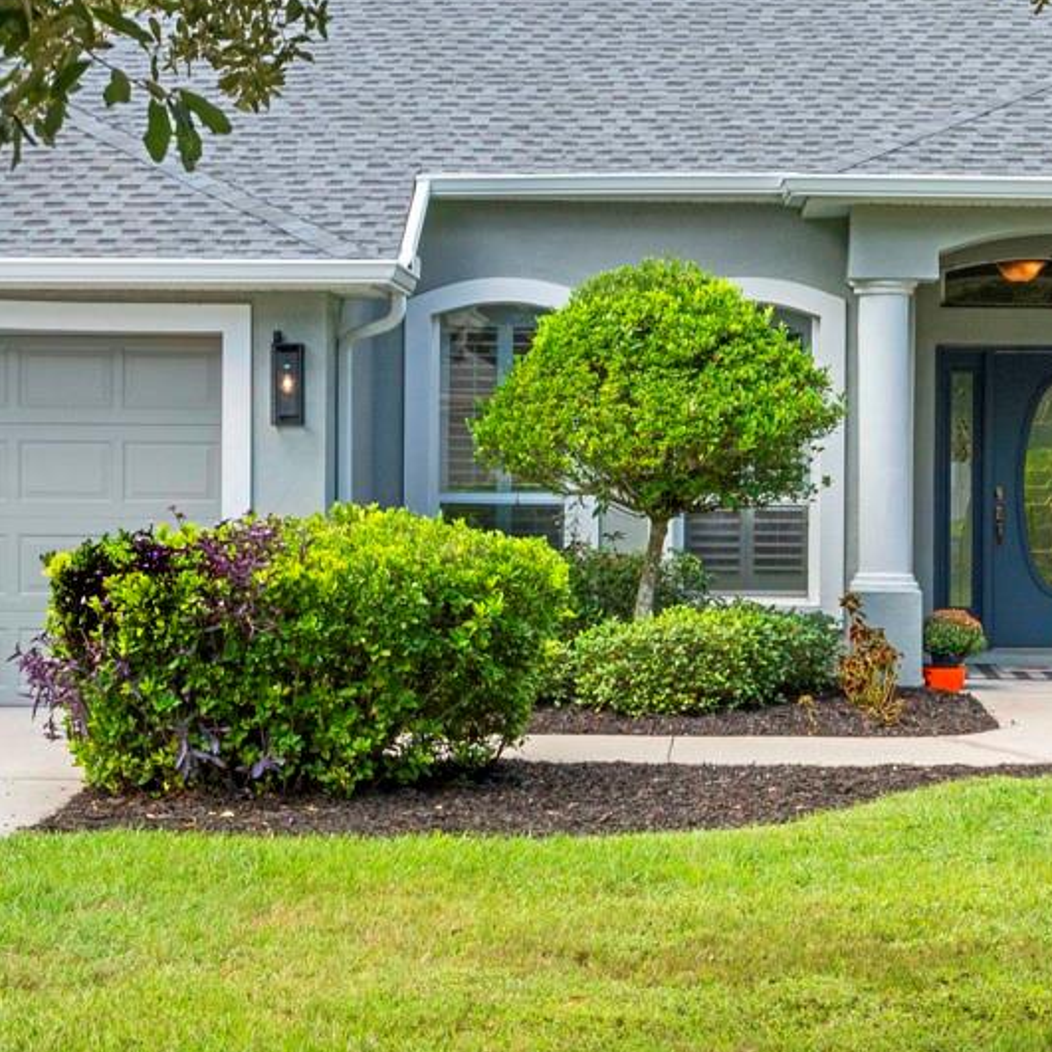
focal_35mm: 87
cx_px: 664
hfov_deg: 19.9
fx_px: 2991
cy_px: 461
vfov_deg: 19.9
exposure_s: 1/100
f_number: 8
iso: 250
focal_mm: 34
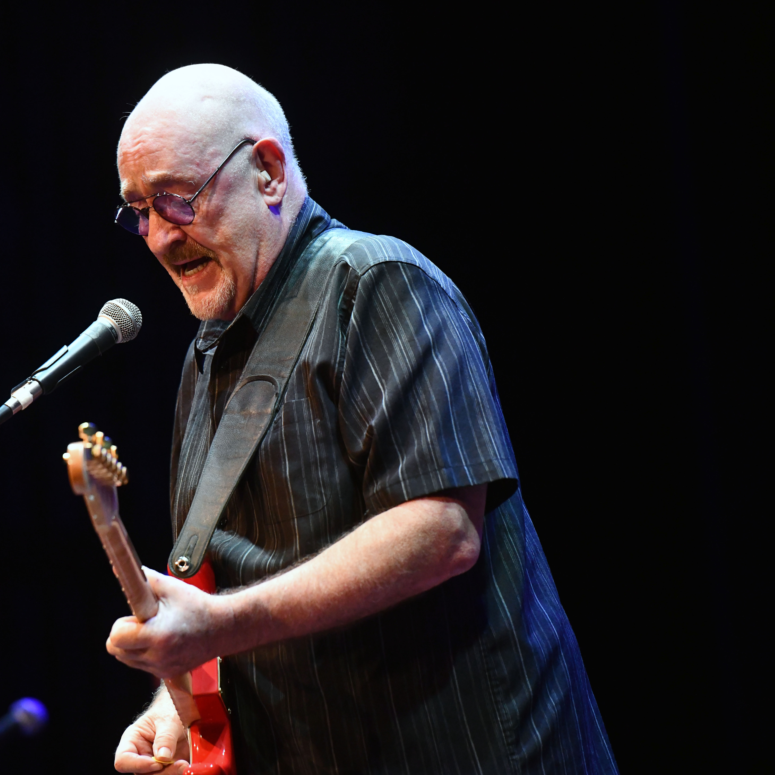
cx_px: 200
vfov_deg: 6.8
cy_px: 388
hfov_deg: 6.8
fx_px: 6484
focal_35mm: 256
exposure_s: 1/800
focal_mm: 200
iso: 4000
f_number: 4
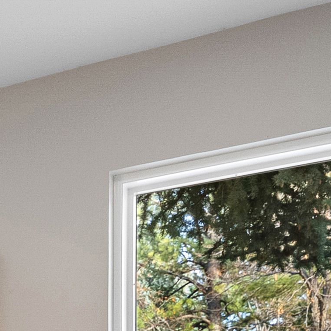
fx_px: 1028
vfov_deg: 16.2
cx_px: -377
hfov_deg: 14.4
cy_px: 544
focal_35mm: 95
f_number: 8
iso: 800
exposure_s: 1/15
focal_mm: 20
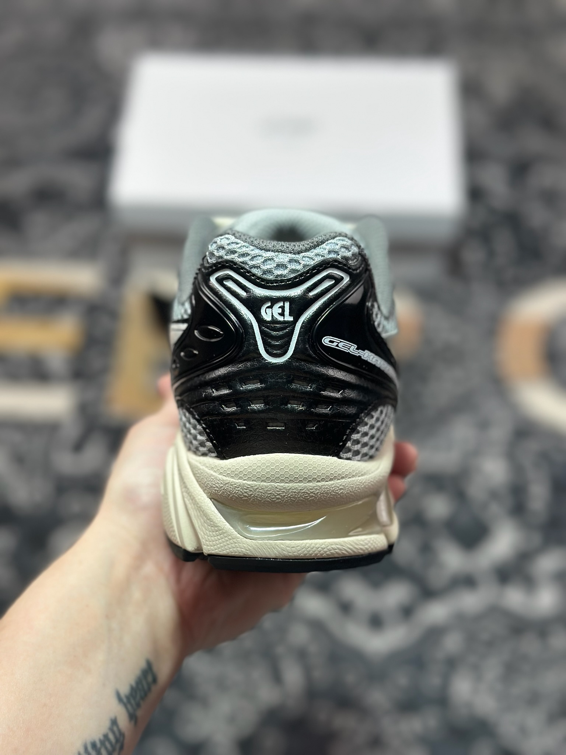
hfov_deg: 30.3
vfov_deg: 39.7
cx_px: 283
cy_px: 378
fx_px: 1046
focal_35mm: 48
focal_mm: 6.86
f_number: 1.78
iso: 80
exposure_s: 1/419
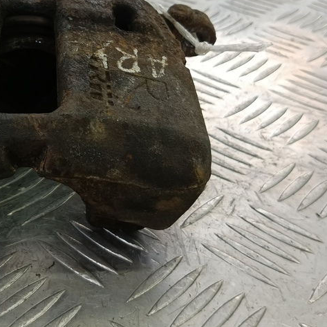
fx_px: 470
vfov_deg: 37.8
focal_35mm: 44
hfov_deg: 36.3
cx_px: 41
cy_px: 102
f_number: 1.6
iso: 143
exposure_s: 1/100
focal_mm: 4.11
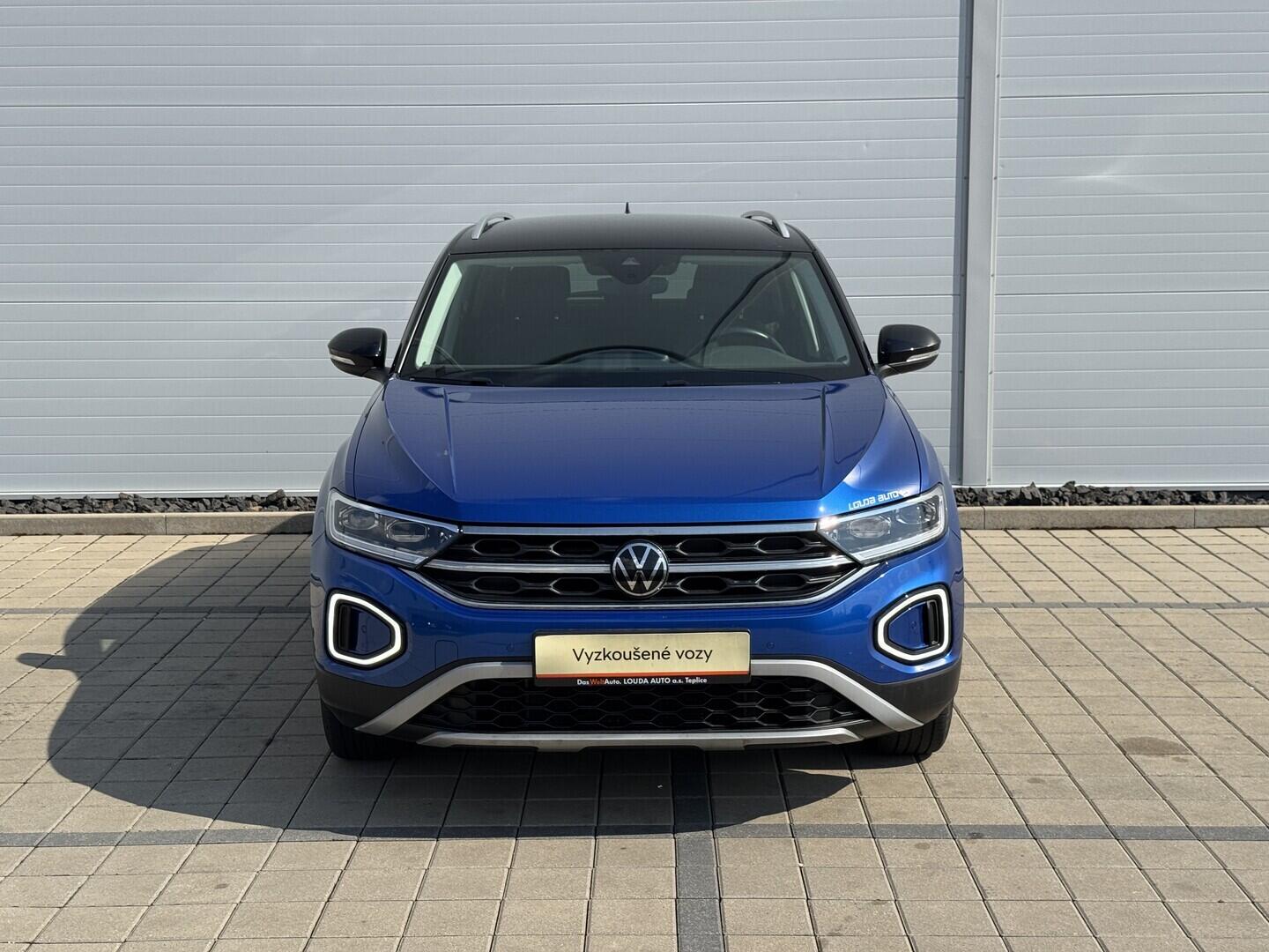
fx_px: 1760
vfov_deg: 30.3
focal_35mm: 48
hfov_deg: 39.7
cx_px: 634
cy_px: 476
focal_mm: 6.76
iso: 64
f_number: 1.78
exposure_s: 1/4975
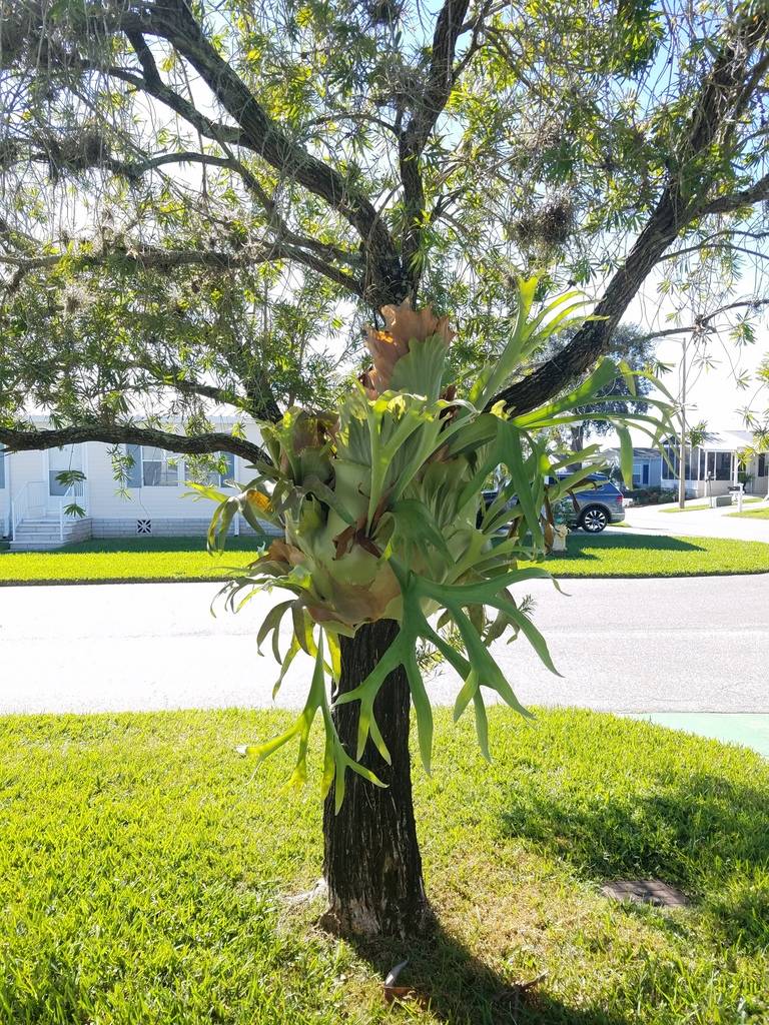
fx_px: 770
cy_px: 512
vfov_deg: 67.3
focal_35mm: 26
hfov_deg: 53.1
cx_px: 384
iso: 50
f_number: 1.7
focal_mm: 4.2
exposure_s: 1/738
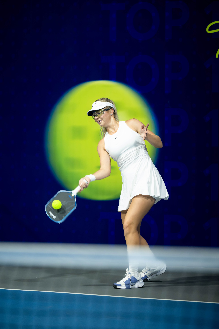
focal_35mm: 175
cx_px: 110
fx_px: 1597
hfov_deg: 7.8
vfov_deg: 11.7
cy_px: 164
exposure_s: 1/800
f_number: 3.2
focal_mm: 175
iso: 6400
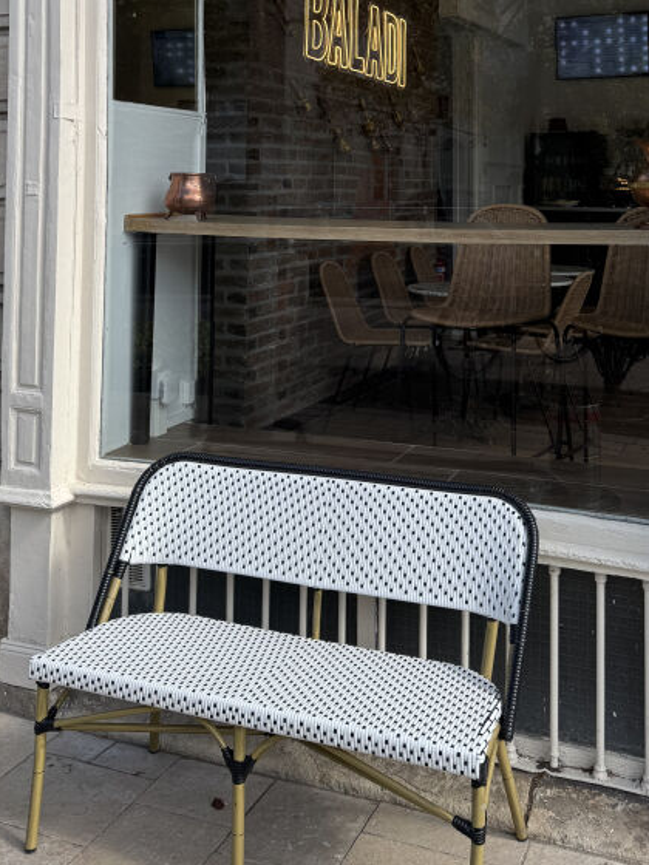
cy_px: 152
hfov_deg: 35.8
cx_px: 389
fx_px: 1000
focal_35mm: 40
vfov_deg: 44.2
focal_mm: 6.76
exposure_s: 1/1818
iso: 80
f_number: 1.78
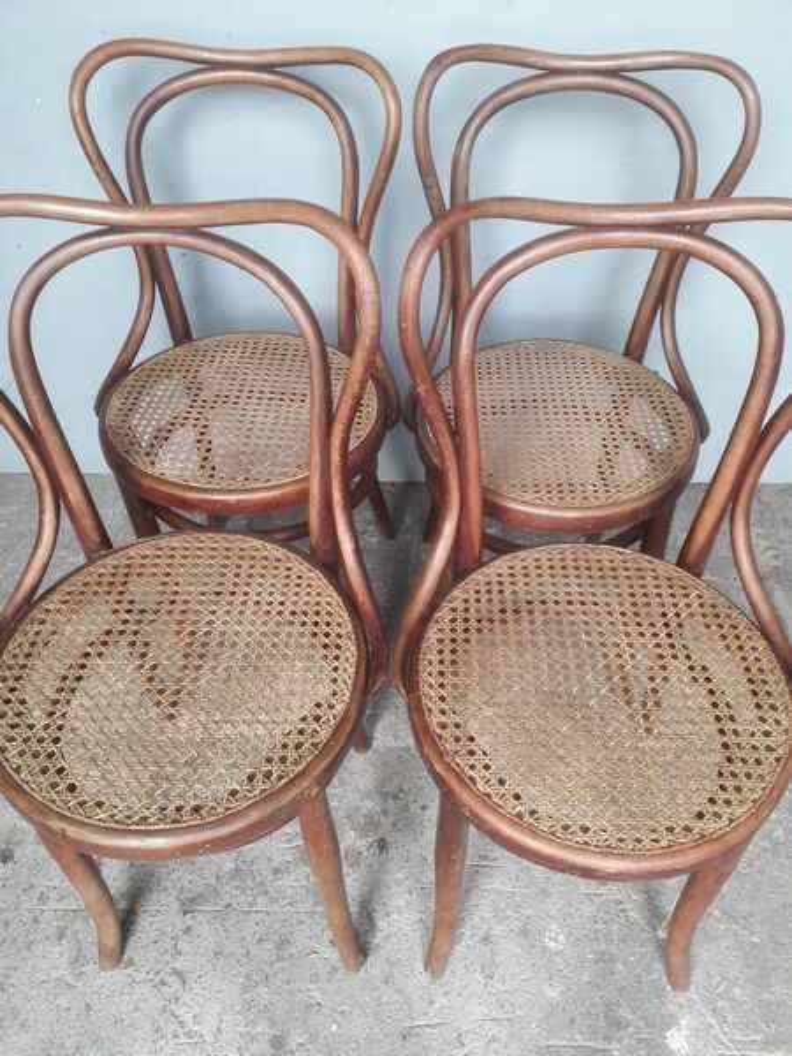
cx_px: 396
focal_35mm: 27
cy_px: 528
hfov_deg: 51.4
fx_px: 824
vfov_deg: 65.3
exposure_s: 1/50
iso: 100
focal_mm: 3.6
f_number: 1.9
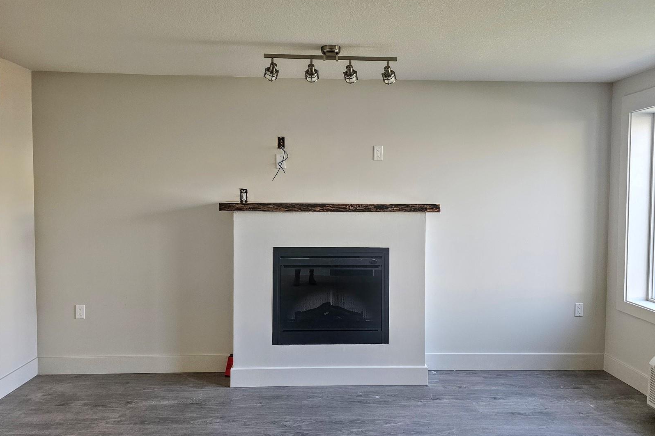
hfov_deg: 73.7
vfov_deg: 53.1
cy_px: 214
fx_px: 437
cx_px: 327
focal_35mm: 24
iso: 160
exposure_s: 1/120
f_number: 1.7
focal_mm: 6.3
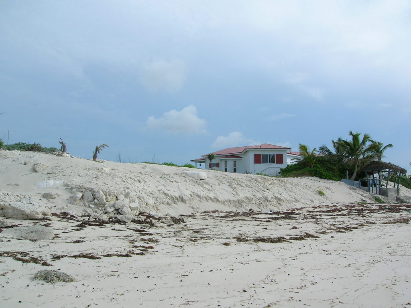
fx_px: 404
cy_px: 154
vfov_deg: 41.8
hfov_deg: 54.0
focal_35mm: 34
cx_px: 206
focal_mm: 5.7
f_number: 4.9
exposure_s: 1/550
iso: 50
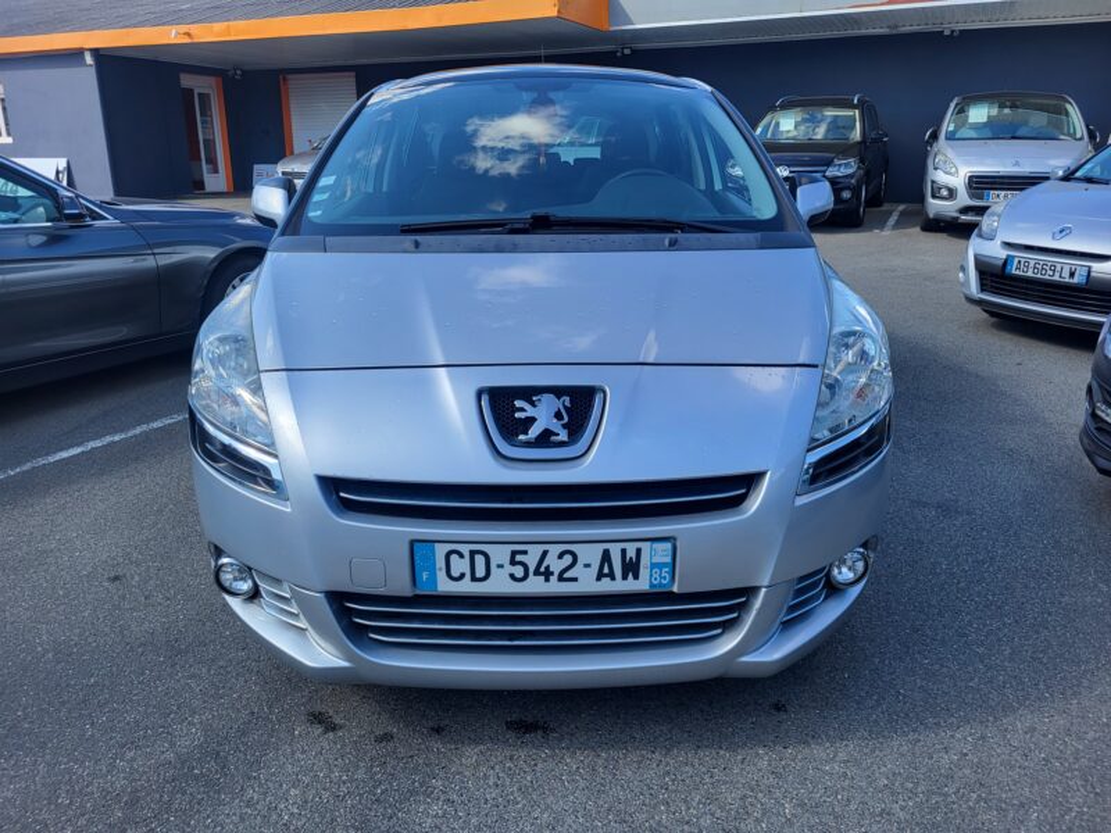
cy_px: 416
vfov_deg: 53.1
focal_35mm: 26
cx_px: 556
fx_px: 834
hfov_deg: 67.3
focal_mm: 5.4
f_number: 1.8
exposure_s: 1/777
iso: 40
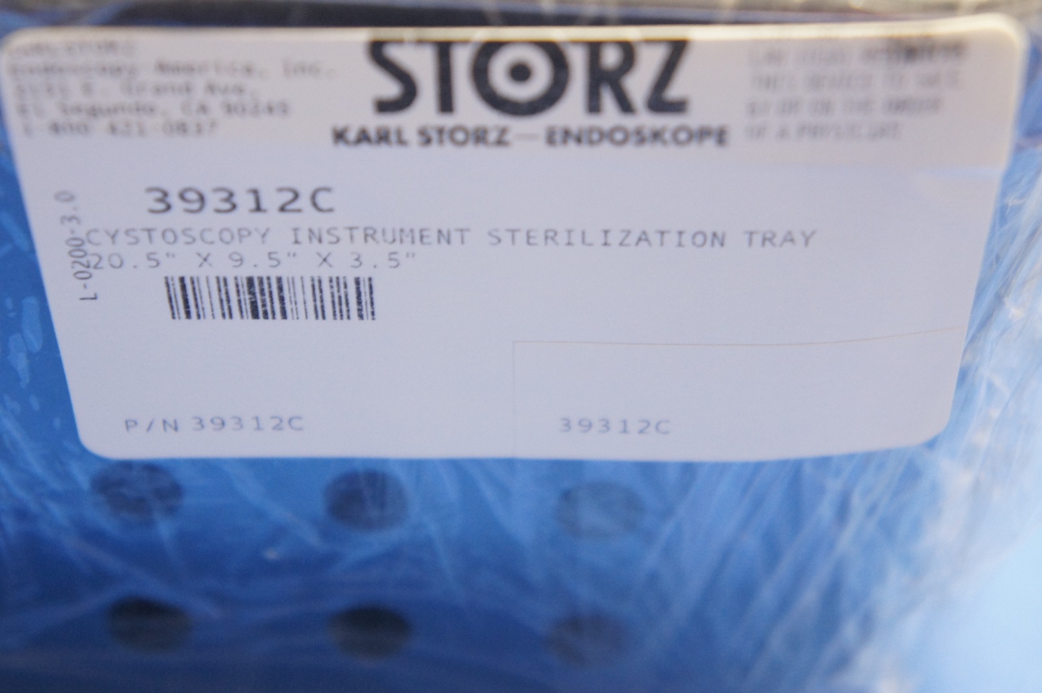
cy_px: 346
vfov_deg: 18.2
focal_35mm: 75
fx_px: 2169
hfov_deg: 27.0
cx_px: 521
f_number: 5
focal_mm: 50
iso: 1600
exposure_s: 1/40
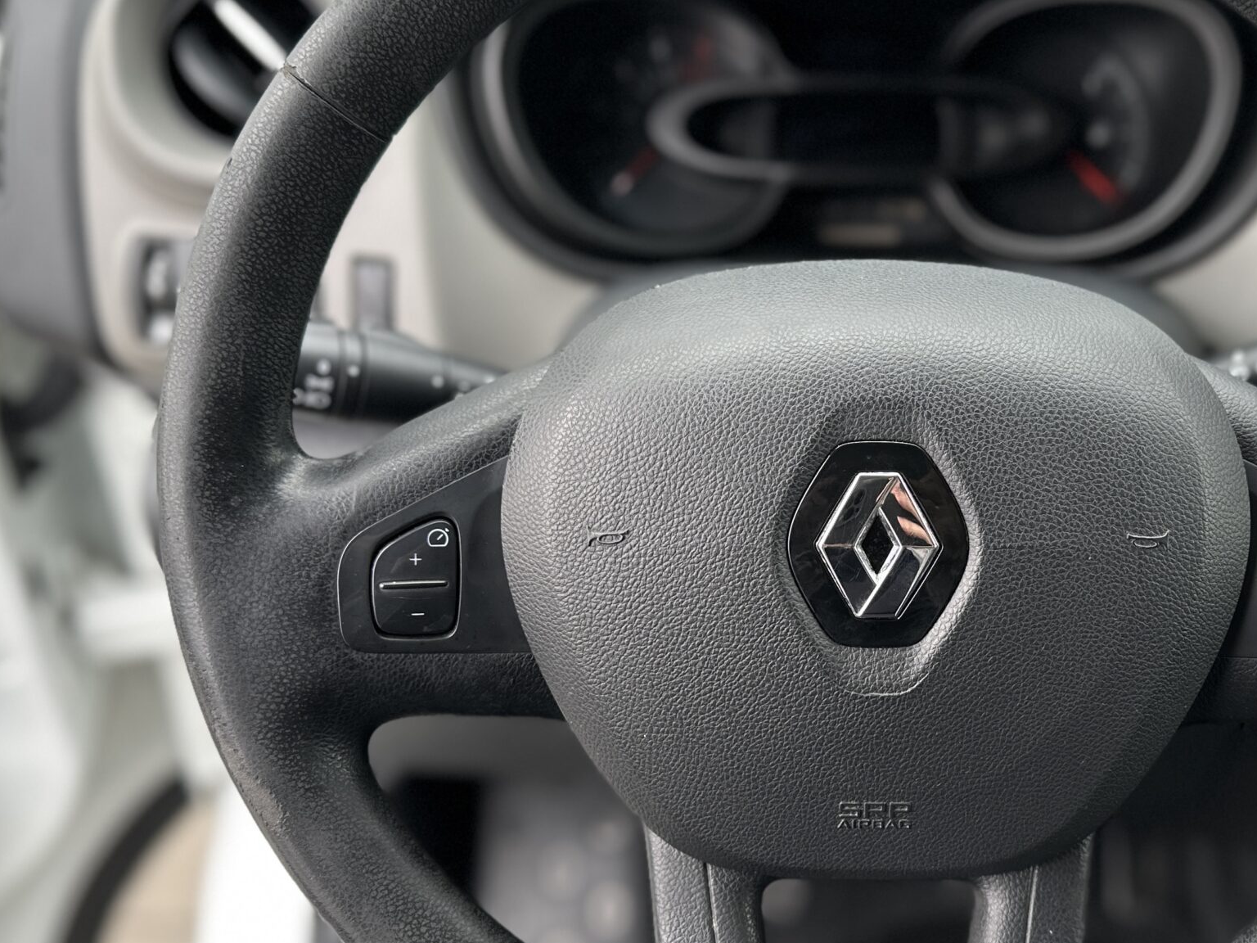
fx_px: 1453
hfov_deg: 46.2
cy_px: 497
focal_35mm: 40
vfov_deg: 35.9
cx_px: 822
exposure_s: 1/121
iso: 80
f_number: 1.78
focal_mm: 6.86
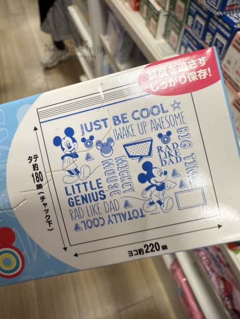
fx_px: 222
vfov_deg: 71.6
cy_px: 160
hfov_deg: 56.8
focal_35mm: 24
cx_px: 120
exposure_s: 1/100
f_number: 2.2
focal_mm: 2.22
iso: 64
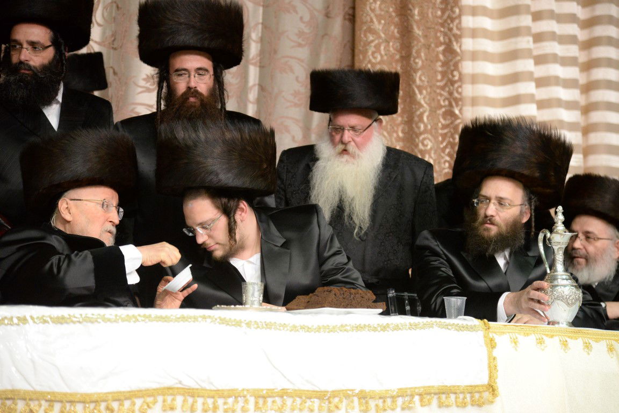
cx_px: 310
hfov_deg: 19.5
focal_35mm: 105
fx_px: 1805
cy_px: 206
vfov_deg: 13.0
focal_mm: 105
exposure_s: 1/250
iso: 5000
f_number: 4
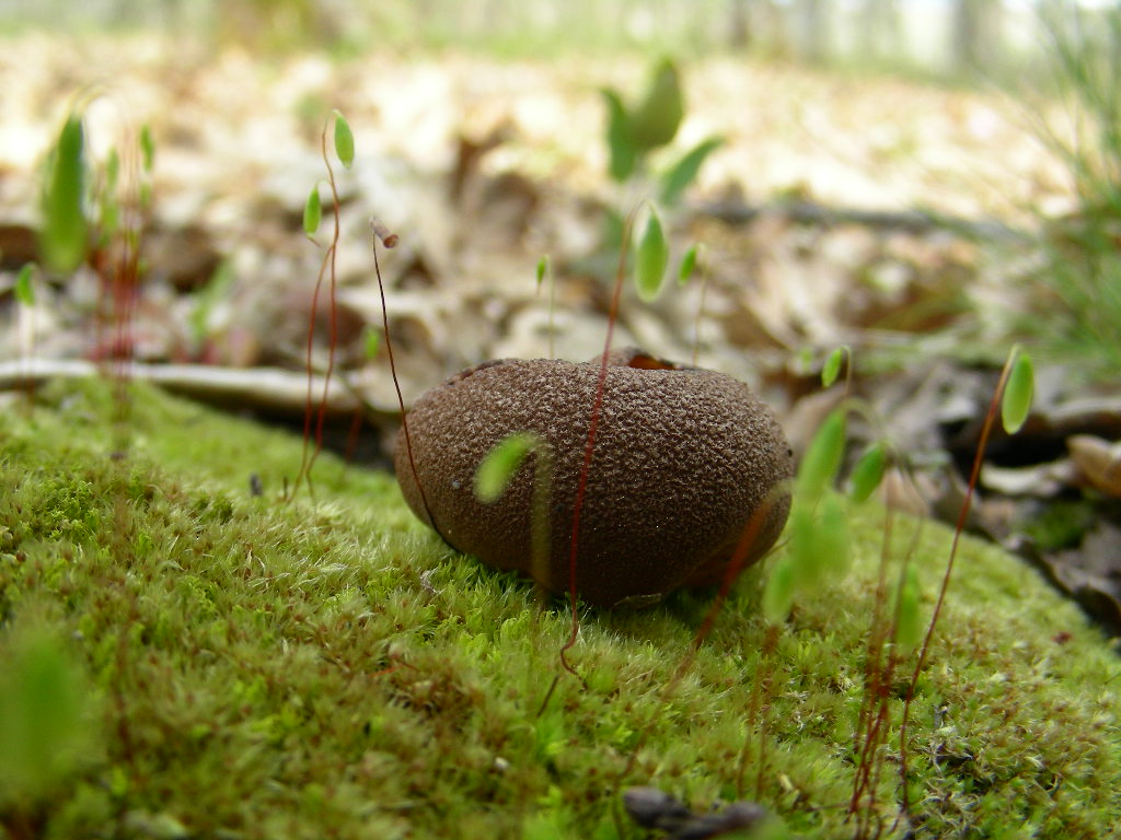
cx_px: 560
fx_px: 1231
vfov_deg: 37.7
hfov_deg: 49.0
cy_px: 420
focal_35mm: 38
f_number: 3.5
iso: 50
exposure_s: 1/107
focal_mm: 6.3
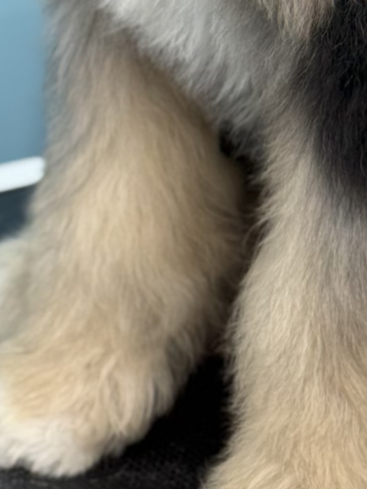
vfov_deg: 10.1
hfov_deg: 7.7
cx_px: 354
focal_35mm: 191
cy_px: -179
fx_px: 2699
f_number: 1.78
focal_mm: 6.76
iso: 64
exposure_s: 1/60
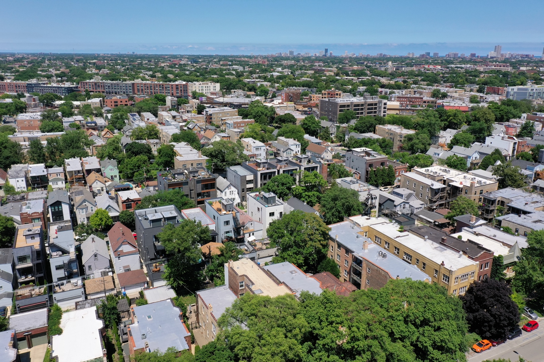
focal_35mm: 28
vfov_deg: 46.4
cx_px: 272
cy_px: 181
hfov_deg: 65.5
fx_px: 423
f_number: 6.3
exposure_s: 1/640
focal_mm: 10.26
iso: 100
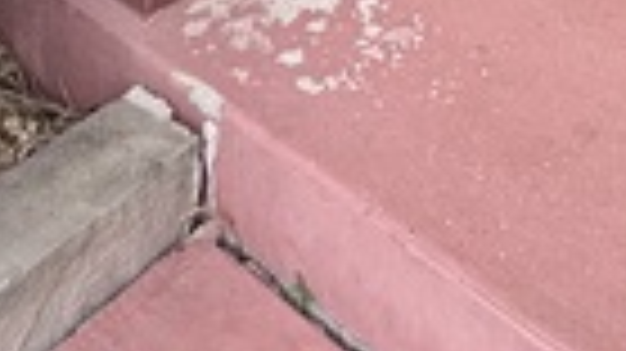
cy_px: -724
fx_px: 1161
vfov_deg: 10.8
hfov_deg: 29.1
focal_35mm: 70
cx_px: 549
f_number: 2.2
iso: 64
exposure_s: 1/494
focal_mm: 2.22
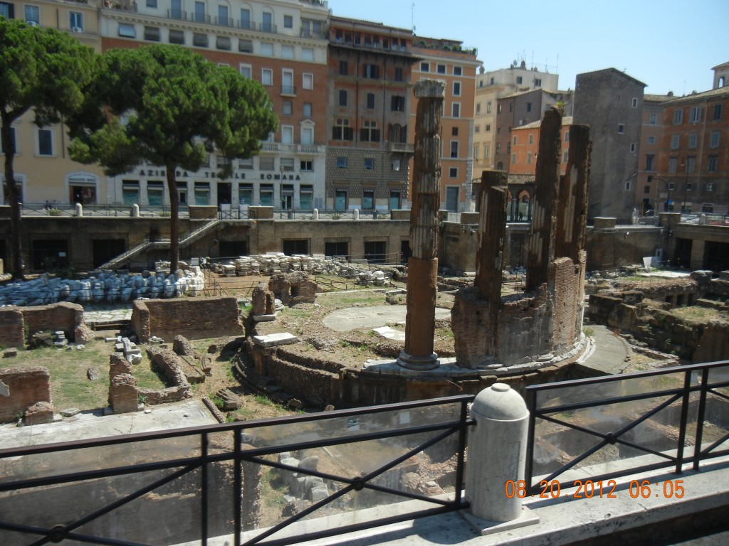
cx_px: 364
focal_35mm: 30
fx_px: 632
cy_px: 273
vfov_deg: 46.8
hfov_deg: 60.0
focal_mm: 5.4
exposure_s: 1/310
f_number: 7
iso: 160
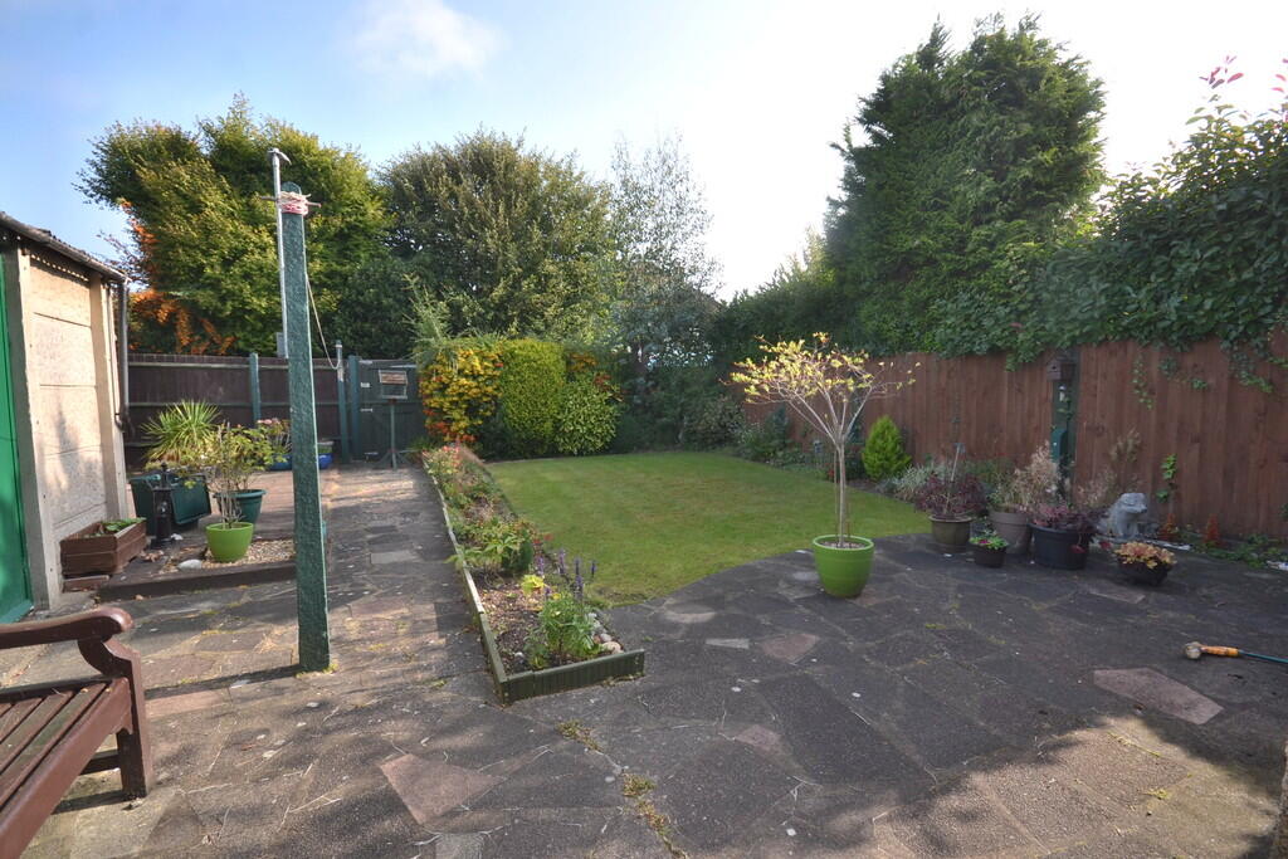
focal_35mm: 15
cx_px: 644
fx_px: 537
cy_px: 430
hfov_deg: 100.4
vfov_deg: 77.3
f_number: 5.6
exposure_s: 1/125
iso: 100
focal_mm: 10
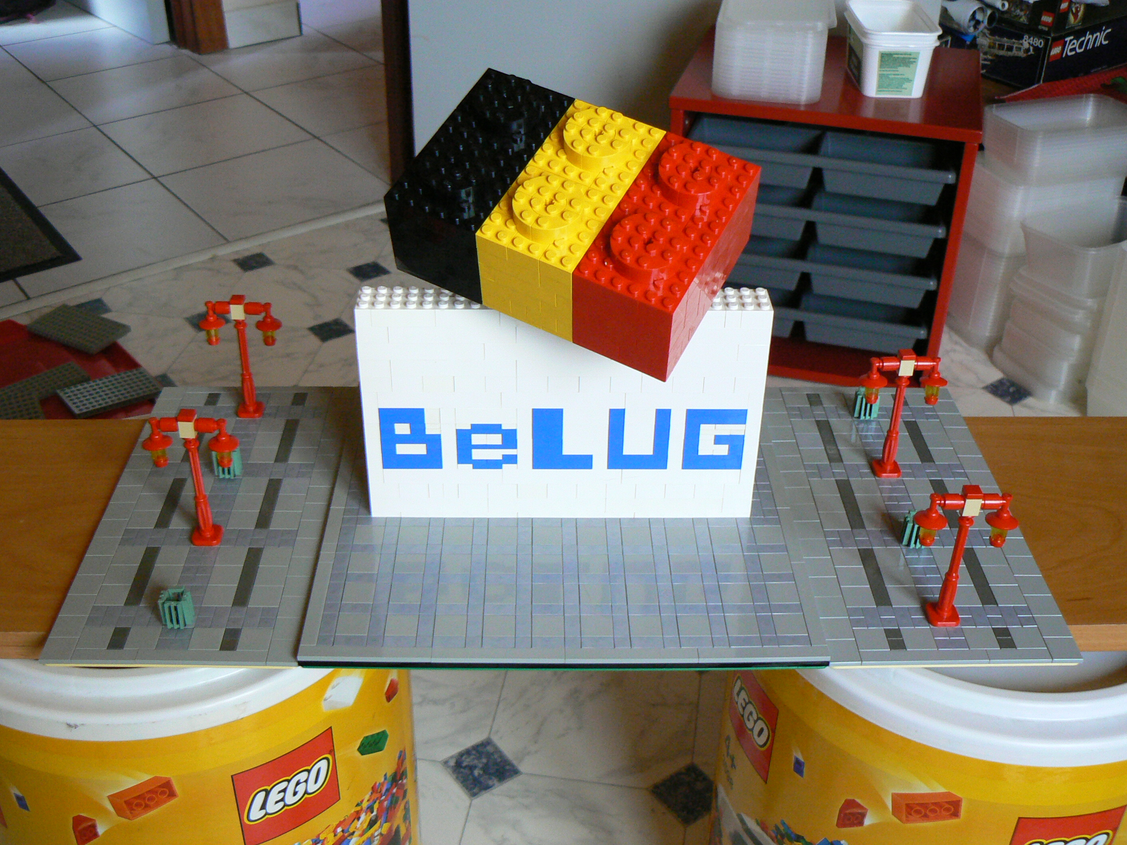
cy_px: 422
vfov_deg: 36.8
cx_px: 564
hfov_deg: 47.9
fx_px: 1270
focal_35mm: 39
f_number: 2.8
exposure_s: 1/15
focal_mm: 6.5
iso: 200
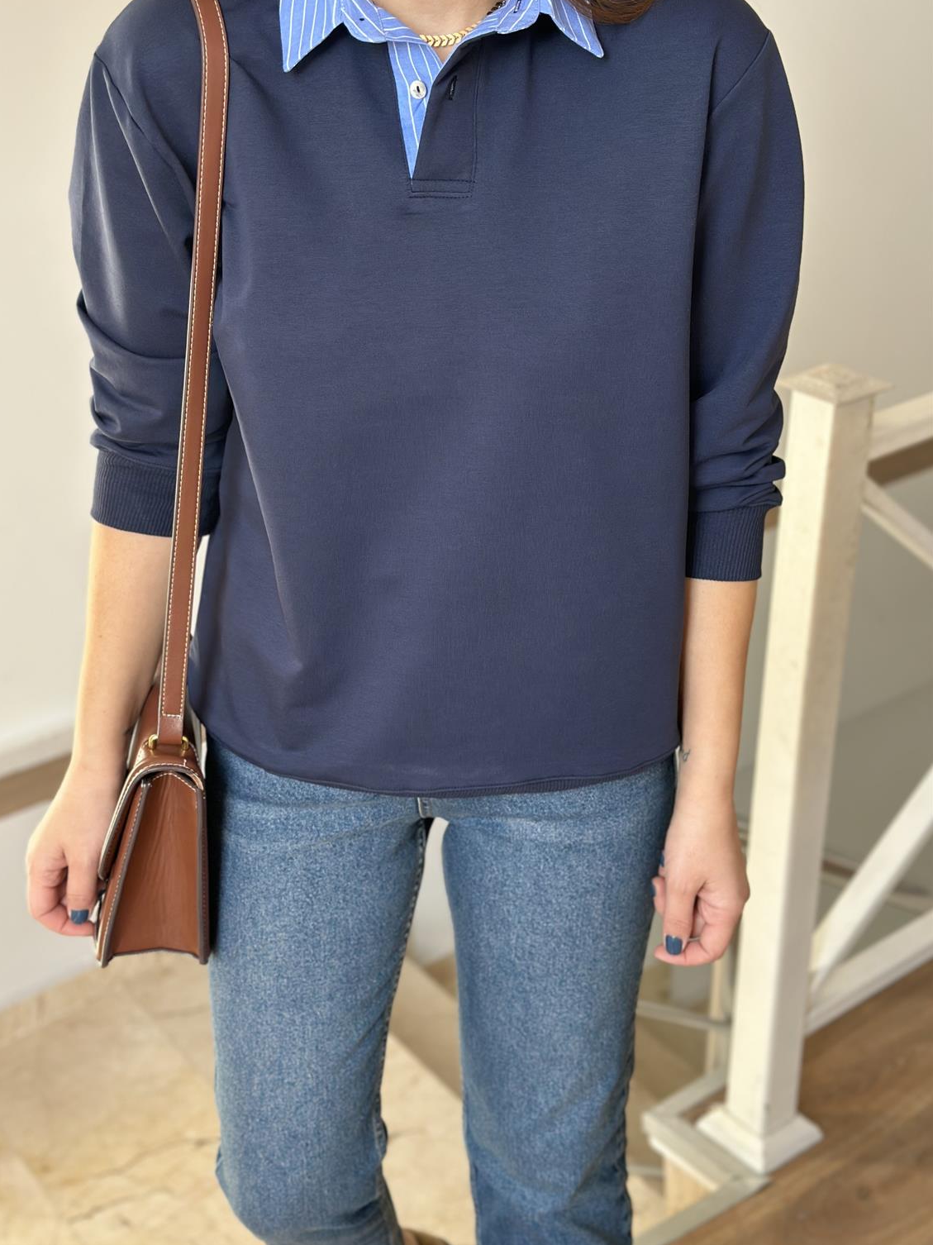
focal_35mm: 51
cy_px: 589
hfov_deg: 28.5
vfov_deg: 37.5
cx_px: 439
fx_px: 1833
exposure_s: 1/172
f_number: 1.78
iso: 100
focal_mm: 6.86
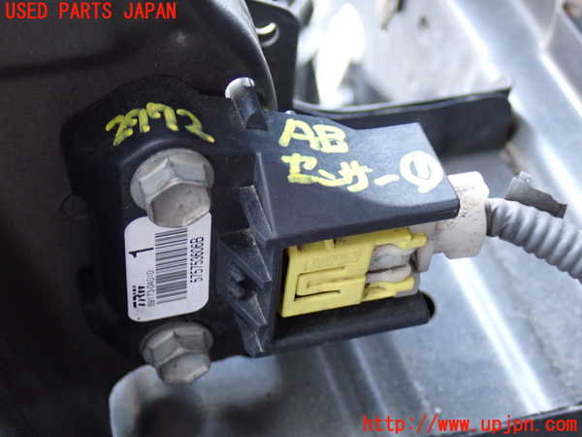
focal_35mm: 62
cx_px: 291
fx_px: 1042
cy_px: 218
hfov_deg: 31.2
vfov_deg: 23.7
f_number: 3.6
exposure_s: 1/15
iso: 800
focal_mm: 11.09
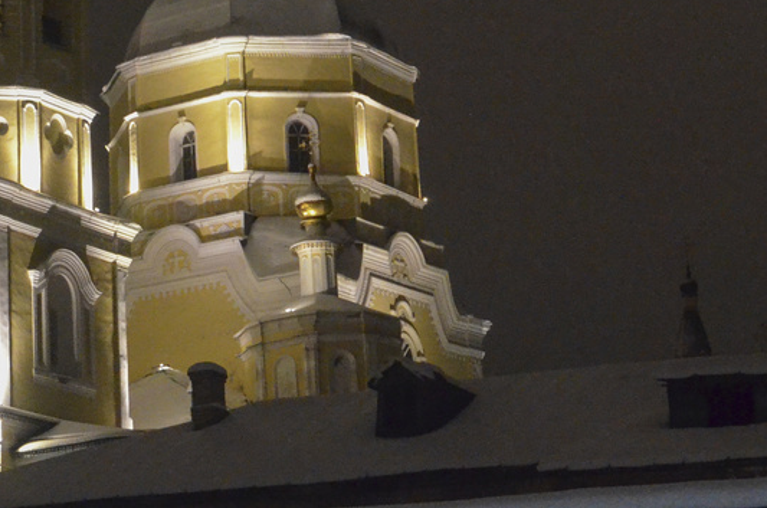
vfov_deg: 10.8
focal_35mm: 126
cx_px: -20
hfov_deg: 15.9
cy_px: 162
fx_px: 2679
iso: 6400
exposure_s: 1/30
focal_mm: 32
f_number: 6.7
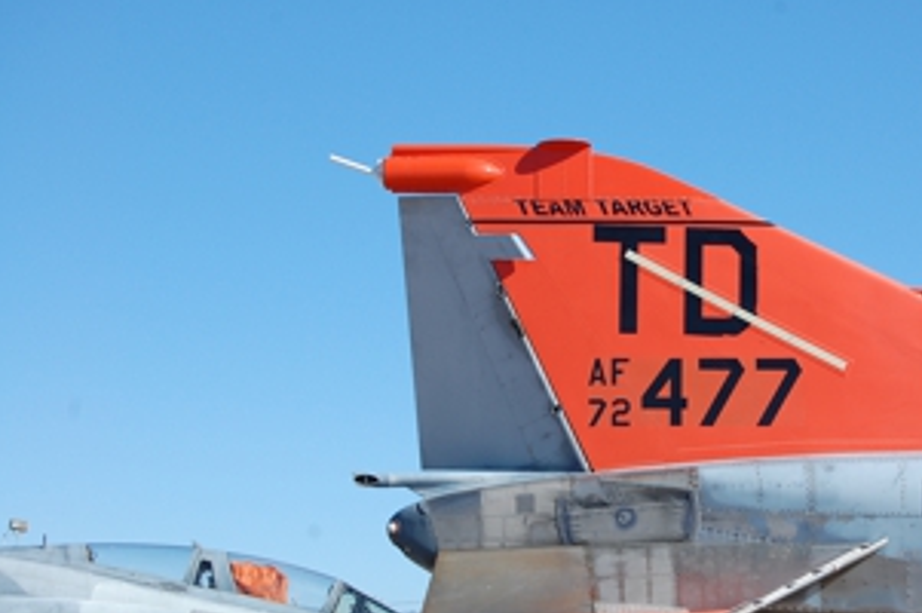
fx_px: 3011
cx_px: 645
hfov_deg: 17.3
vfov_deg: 11.6
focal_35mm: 118
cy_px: 409
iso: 200
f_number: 9
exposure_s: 1/320
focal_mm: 55
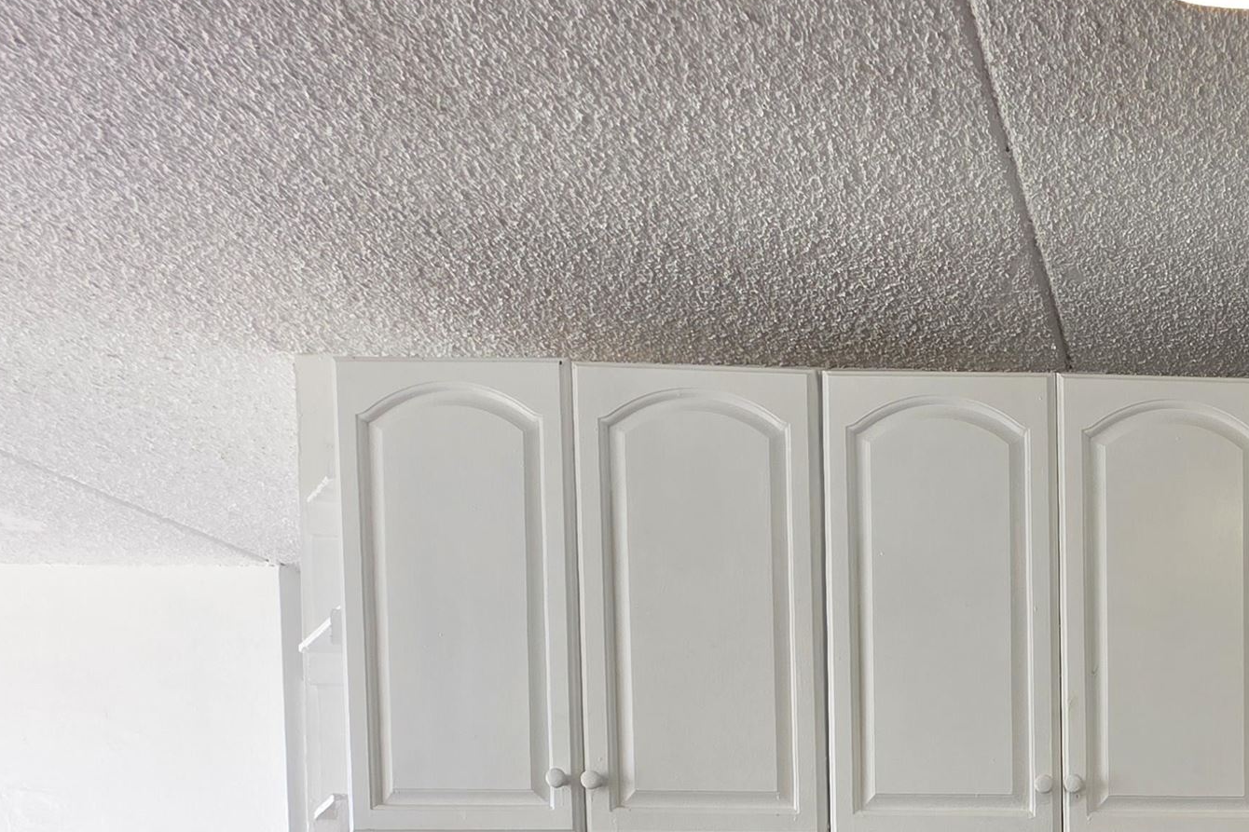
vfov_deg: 33.6
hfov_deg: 47.6
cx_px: 1302
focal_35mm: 31
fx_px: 1075
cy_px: 1018
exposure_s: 1/120
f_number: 1.9
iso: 32
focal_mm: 2.2
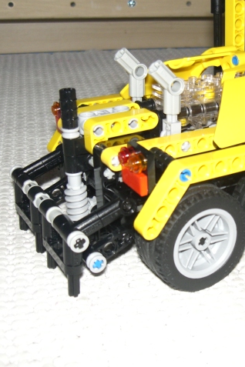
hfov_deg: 25.1
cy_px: 183
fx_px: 541
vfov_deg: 37.5
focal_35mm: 53
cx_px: 192
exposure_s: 1/60
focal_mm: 6.3
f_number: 3.1
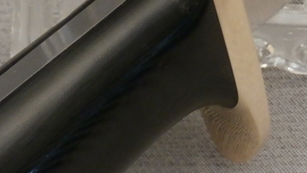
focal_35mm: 215
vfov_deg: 5.6
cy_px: 177
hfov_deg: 9.9
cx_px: -48
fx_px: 1750
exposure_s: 1/10
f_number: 4.5
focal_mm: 13.06
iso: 400
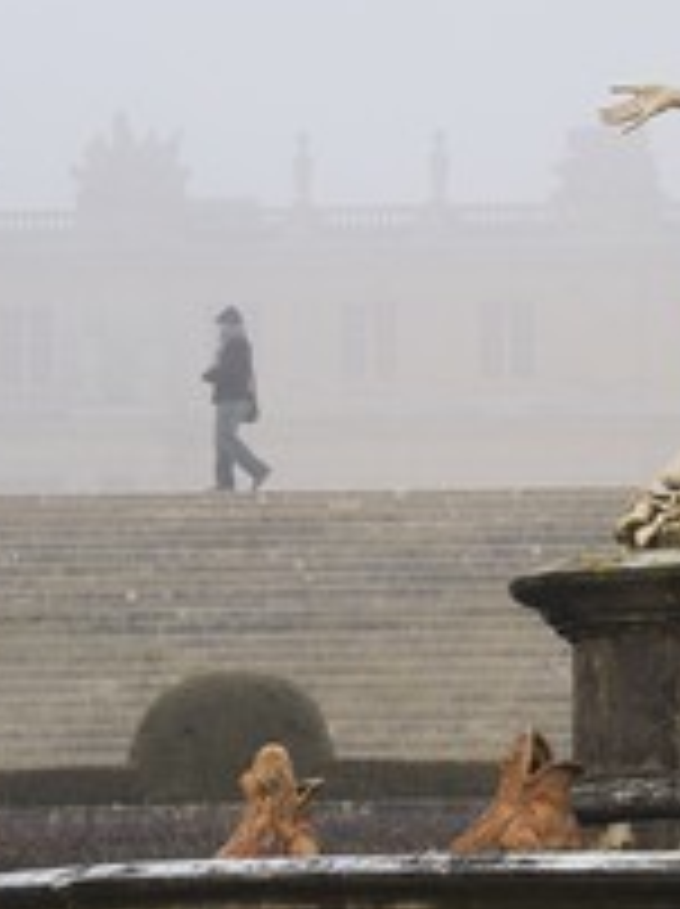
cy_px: 356
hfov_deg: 4.2
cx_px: 446
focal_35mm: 350
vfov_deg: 5.7
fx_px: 9187
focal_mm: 175
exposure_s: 1/160
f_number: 9
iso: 400
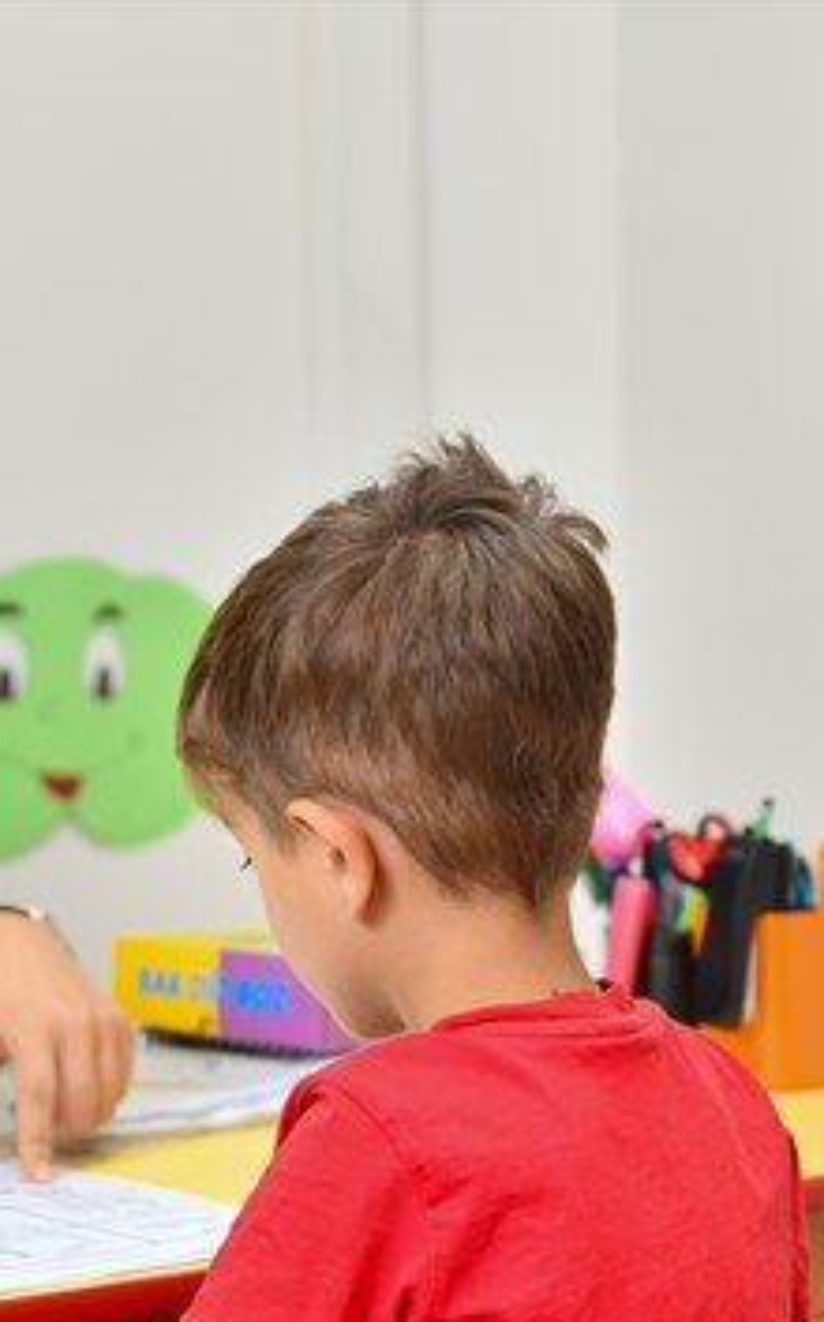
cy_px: 742
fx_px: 2808
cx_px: -142
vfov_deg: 26.5
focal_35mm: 78
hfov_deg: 16.1
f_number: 2.8
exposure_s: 1/250
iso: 640
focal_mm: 45
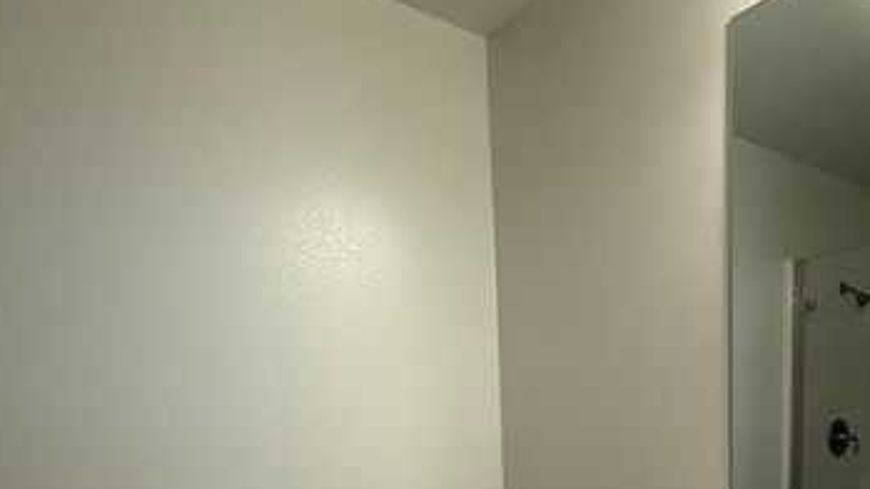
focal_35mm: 28
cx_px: 541
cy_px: 467
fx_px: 646
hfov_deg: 67.0
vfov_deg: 37.8
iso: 100
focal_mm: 2.22
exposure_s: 1/120
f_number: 2.2
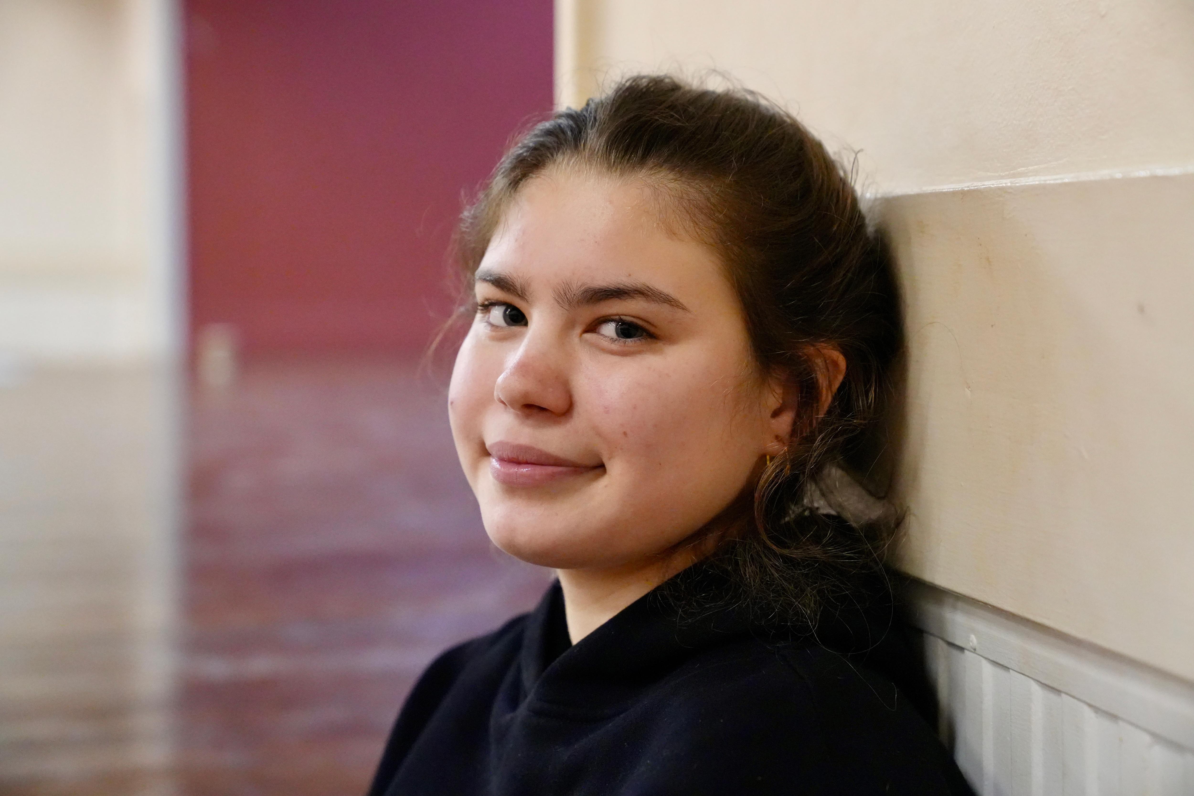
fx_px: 2321
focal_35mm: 70
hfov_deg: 28.8
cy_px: 398
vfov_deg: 19.5
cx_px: 597
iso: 10000
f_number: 4
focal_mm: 70
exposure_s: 1/160
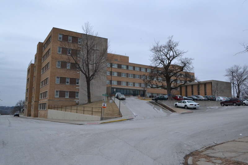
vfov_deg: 43.6
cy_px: 82
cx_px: 124
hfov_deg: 61.9
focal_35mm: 30
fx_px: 207
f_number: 18
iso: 3200
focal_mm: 20
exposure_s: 1/640
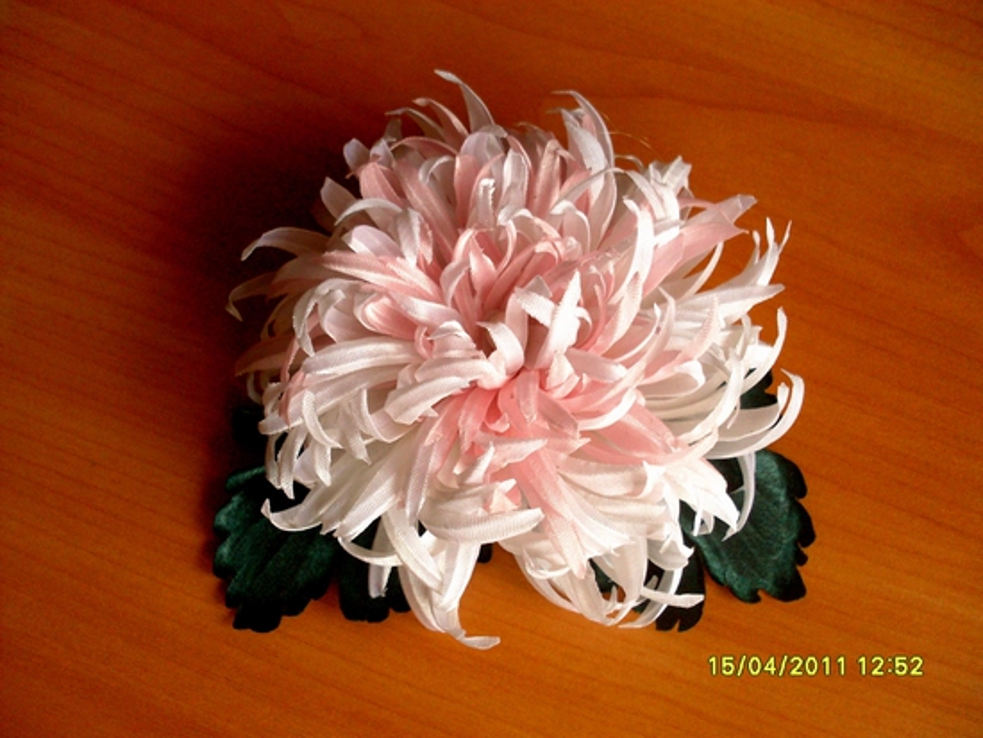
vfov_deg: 37.7
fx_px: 1080
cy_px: 369
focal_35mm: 38
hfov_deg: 49.0
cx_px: 492
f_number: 2.8
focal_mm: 6.3
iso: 160
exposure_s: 1/45
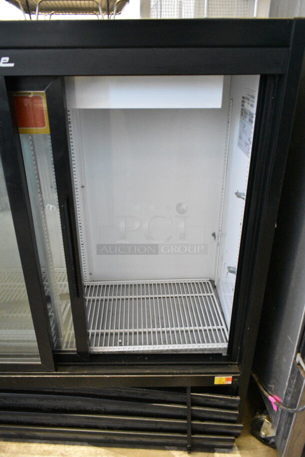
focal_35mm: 27
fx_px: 343
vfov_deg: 67.3
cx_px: 152
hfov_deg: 48.0
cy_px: 228
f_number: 5
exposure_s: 1/100
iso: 6400
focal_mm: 18
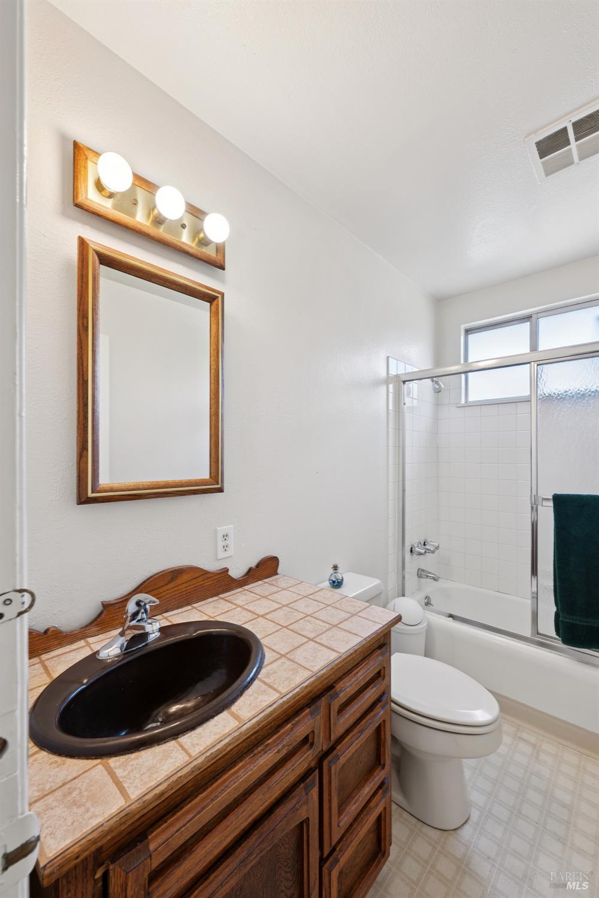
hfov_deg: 81.2
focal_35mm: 14
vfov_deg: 104.3
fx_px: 349
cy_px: 449
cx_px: 300
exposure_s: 1/6
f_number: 8
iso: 64
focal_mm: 14
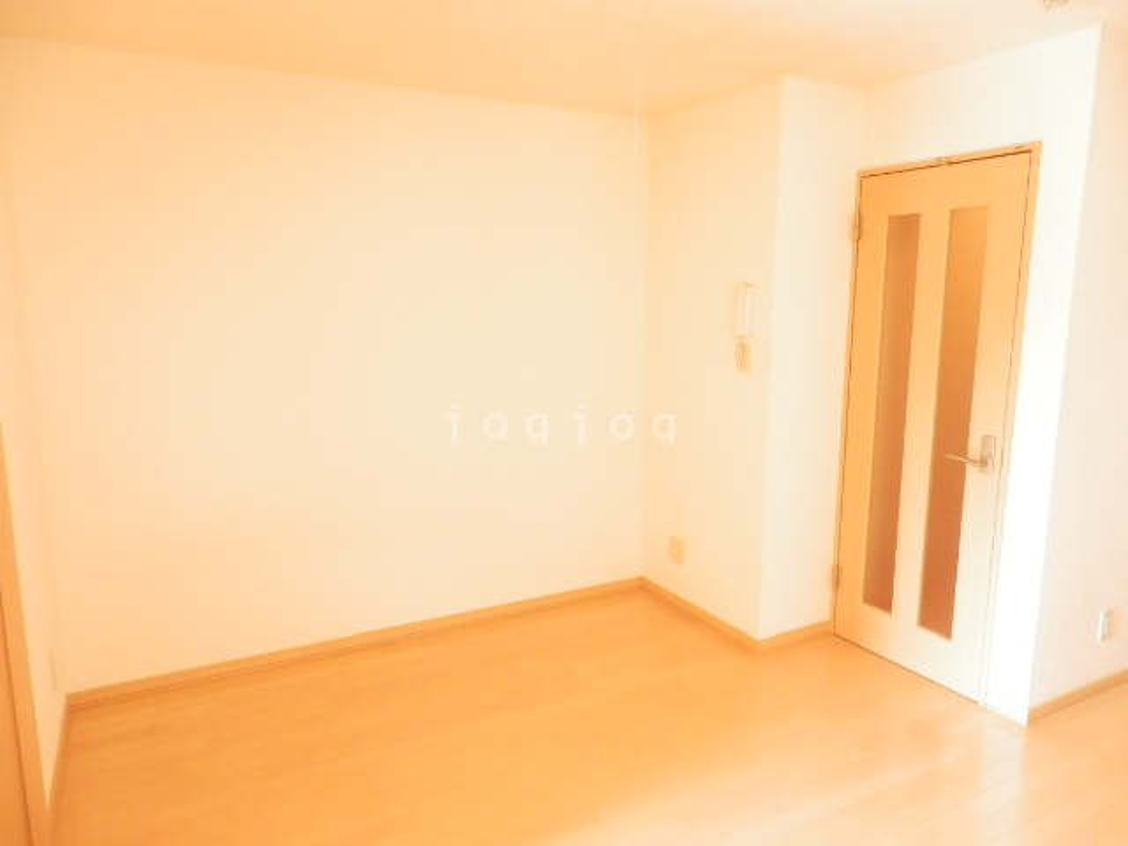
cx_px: 564
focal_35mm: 24
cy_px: 423
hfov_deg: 71.6
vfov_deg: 56.8
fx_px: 782
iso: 640
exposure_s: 1/30
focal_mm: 4.2
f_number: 3
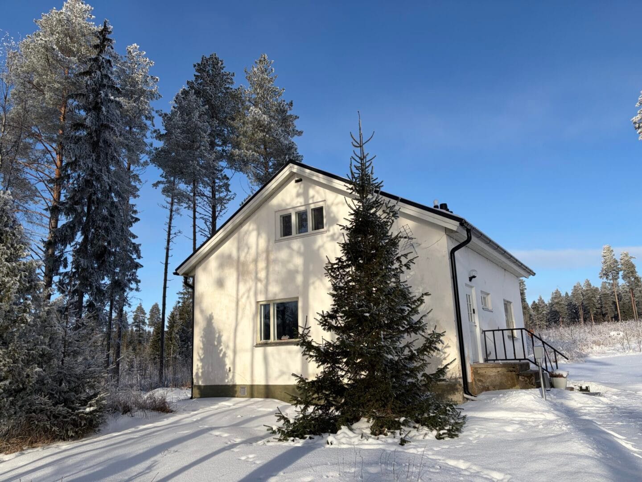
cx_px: 321
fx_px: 482
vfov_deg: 53.1
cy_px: 241
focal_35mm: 26
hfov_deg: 67.3
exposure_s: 1/5814
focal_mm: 5.96
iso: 64
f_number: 1.6
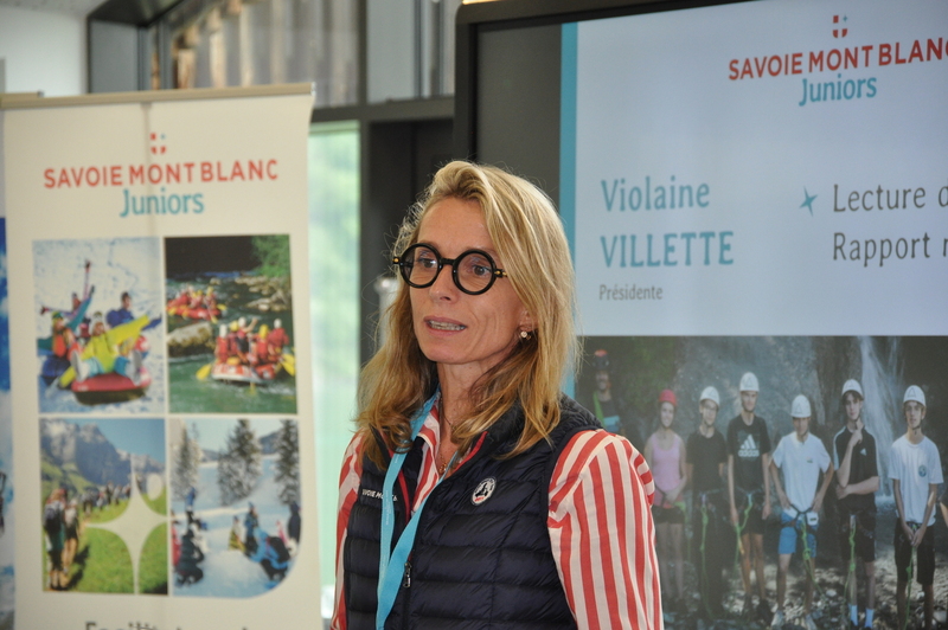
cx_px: 474
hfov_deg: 13.1
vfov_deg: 8.7
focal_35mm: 158
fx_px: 4144
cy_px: 315
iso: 800
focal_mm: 105
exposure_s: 1/80
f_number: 5.6
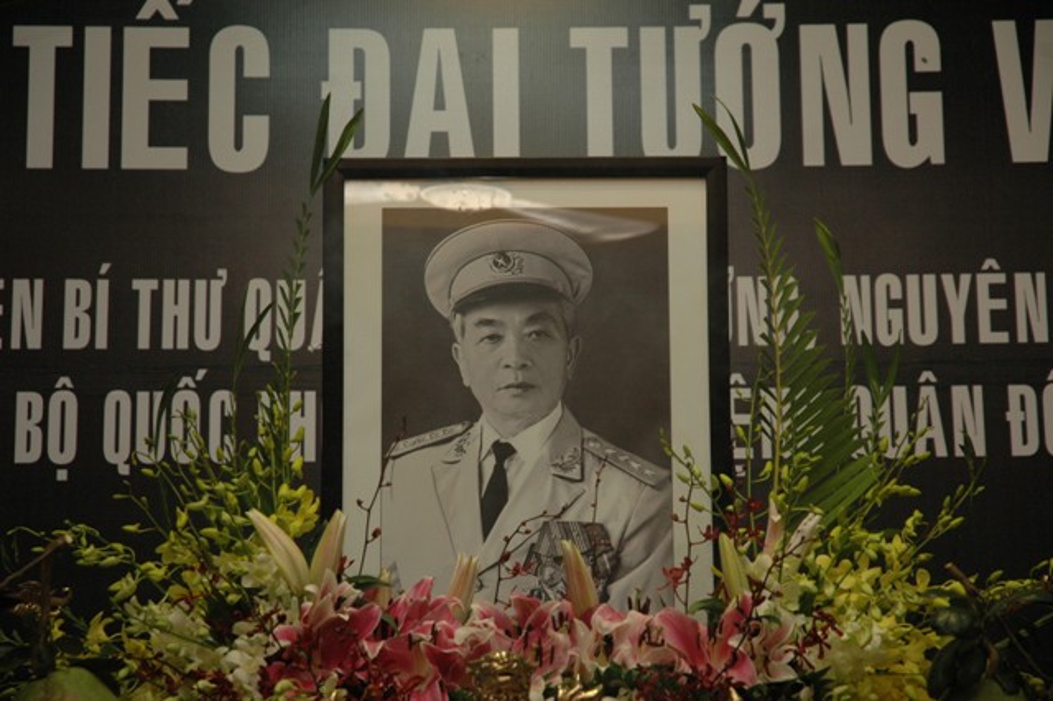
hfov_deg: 19.5
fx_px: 3070
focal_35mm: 105
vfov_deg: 13.0
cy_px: 350
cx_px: 526
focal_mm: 70
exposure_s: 1/60
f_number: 5
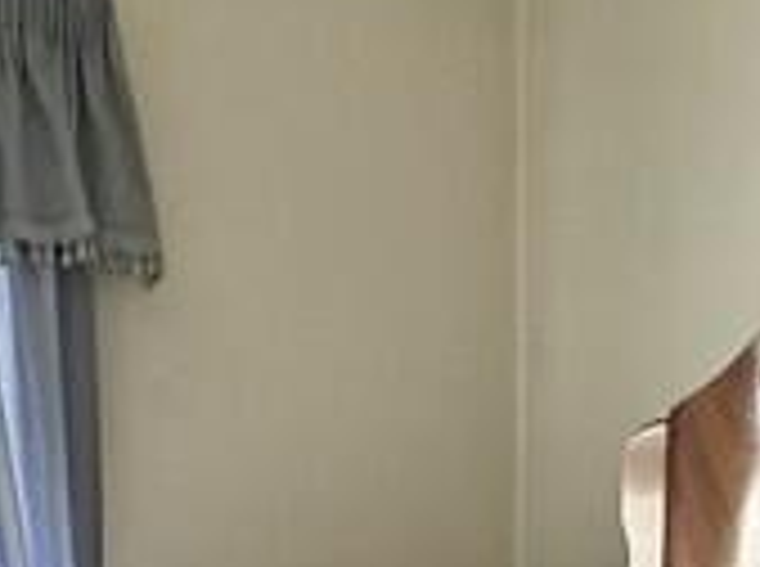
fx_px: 1862
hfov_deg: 23.0
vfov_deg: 13.7
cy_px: 1246
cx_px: 477
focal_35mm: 85
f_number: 2.2
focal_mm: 2.22
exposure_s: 1/68
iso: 320
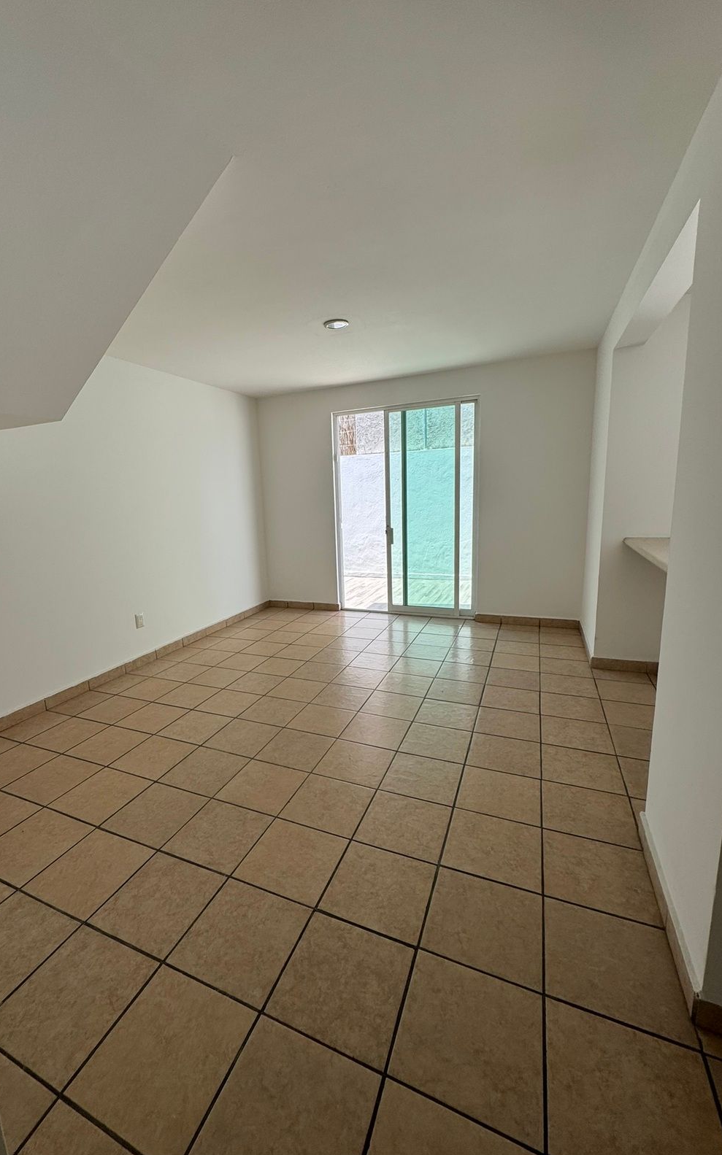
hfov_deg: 74.4
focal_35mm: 15
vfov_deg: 101.5
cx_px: 312
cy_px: 578
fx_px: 472
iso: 40
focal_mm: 2.22
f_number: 2.2
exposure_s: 1/383
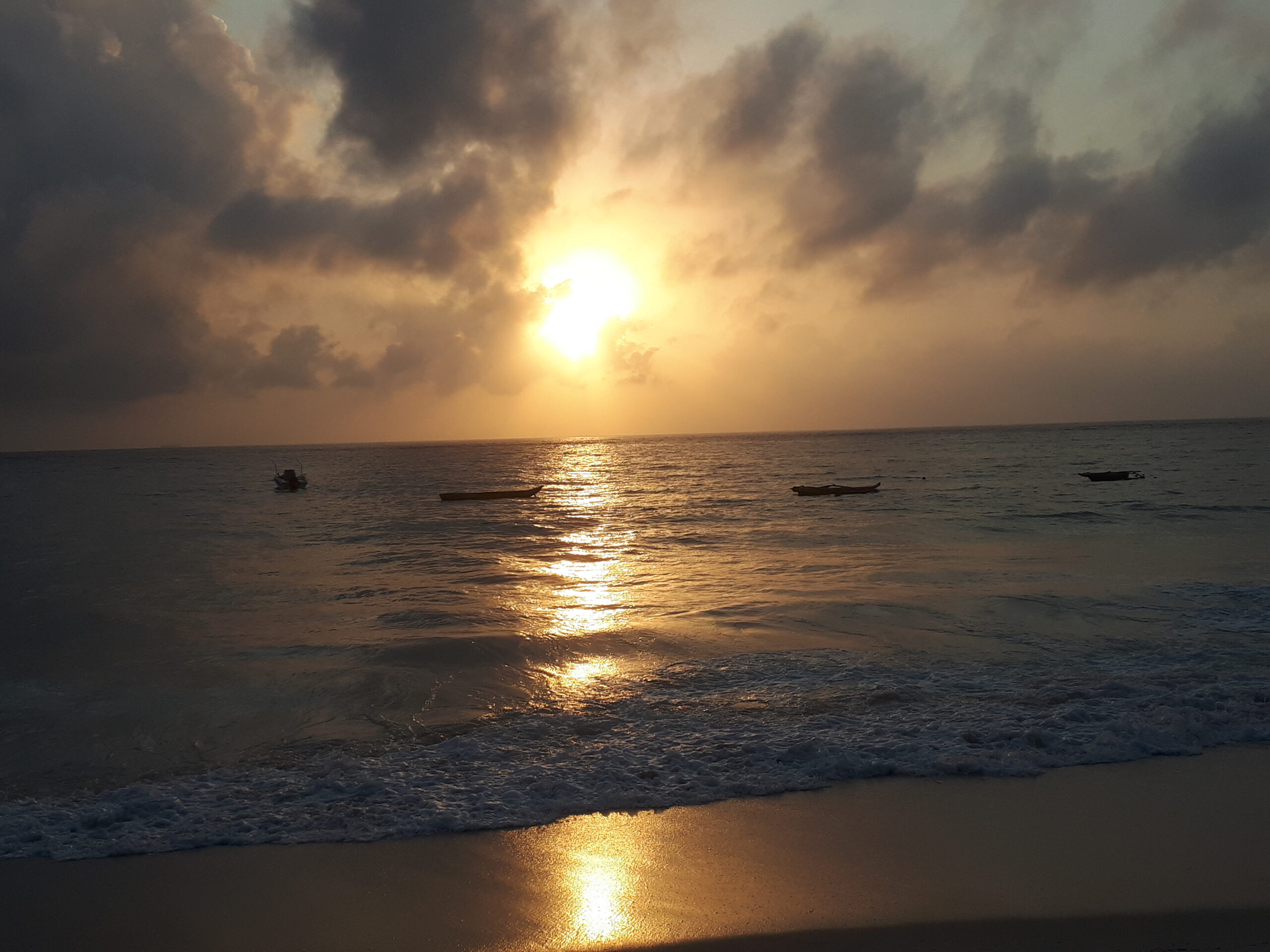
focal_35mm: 27
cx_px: 635
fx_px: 991
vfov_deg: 51.4
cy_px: 476
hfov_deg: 65.3
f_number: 1.9
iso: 40
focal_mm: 3.6
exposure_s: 1/2008
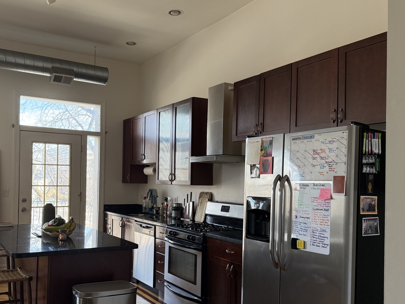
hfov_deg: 55.0
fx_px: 386
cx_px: 165
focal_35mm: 33
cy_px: 175
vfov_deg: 42.8
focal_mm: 6.76
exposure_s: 1/133
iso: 200
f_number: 1.78
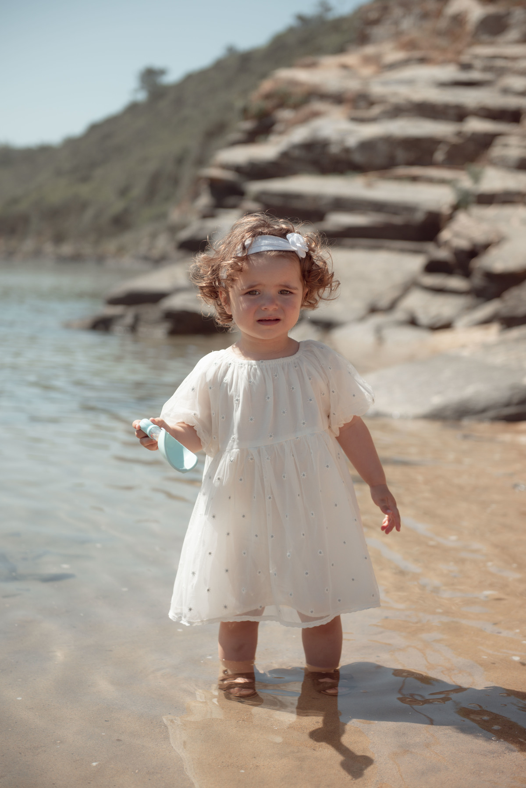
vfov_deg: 32.4
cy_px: 394
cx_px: 263
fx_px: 1358
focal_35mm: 62
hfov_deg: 21.9
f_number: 3.5
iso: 100
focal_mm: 62
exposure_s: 1/1250
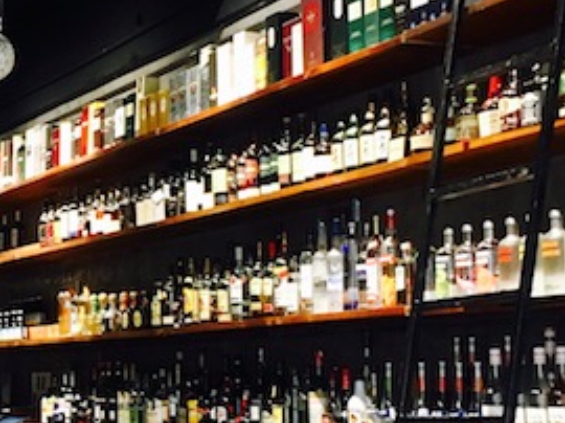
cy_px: 279
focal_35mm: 86
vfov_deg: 17.1
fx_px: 1402
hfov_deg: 22.2
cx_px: 56
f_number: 2.2
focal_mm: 4.15
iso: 200
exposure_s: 1/33
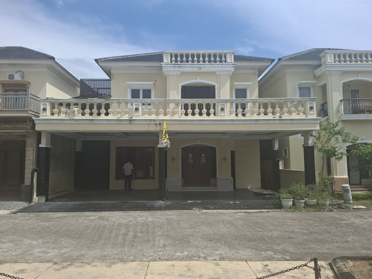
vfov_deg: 58.9
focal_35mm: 23
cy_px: 140
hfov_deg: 73.9
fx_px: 247
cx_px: 186
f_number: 1.8
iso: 50
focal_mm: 5.54
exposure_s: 1/2174
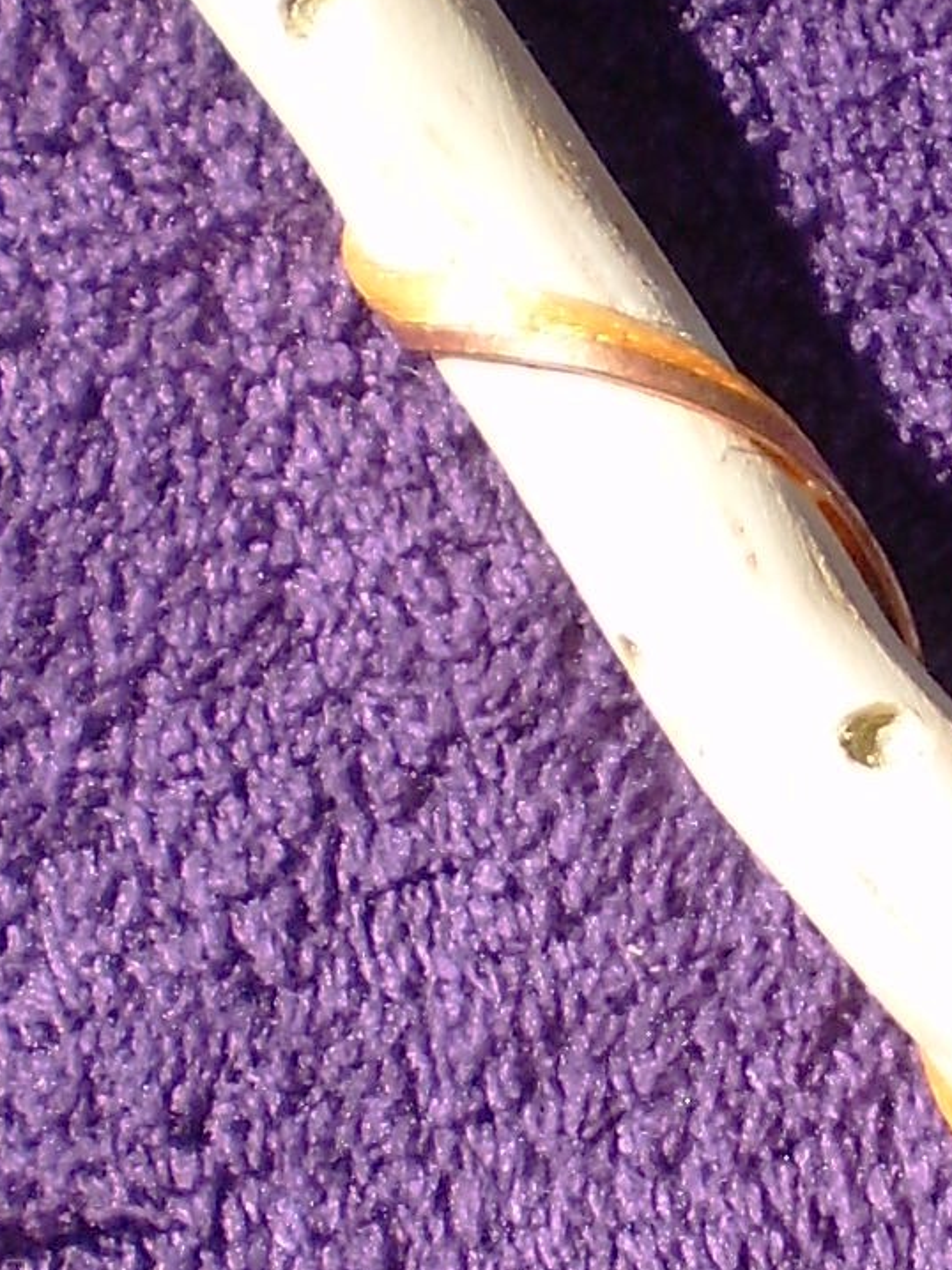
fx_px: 7008
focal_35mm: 191
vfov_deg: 10.3
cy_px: 886
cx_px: 993
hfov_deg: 7.7
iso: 64
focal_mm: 7.4
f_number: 3.5
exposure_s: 1/800
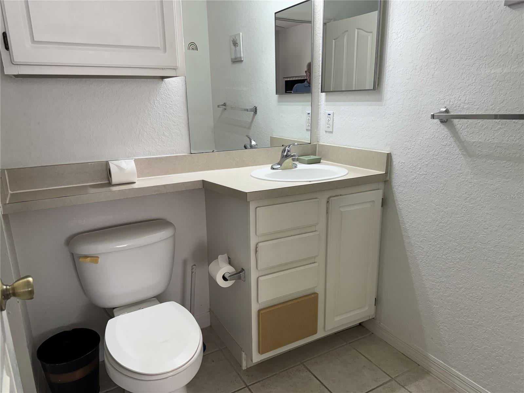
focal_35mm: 24
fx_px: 363
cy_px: 196
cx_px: 262
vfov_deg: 56.8
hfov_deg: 71.6
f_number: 1.78
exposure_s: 1/120
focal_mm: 6.76
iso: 160
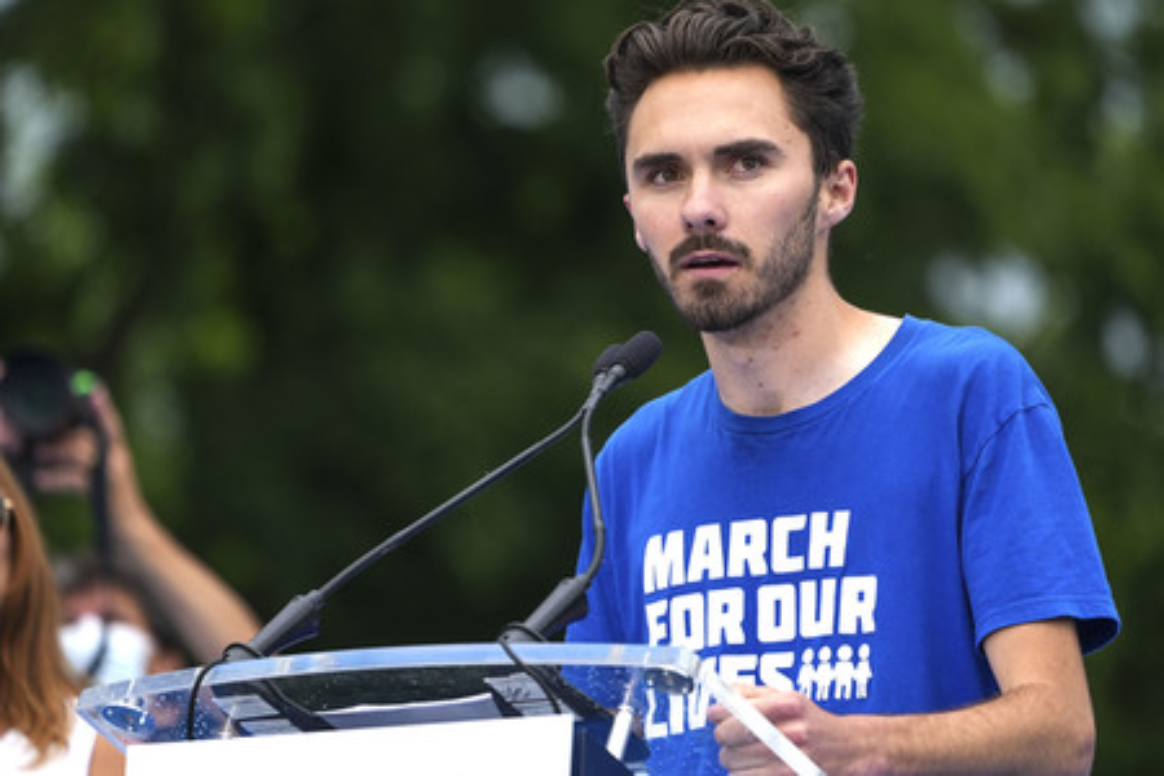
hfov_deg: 6.5
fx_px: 10184
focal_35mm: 315
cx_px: 582
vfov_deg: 4.4
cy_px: 388
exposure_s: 1/1000
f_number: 5.6
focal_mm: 315
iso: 400
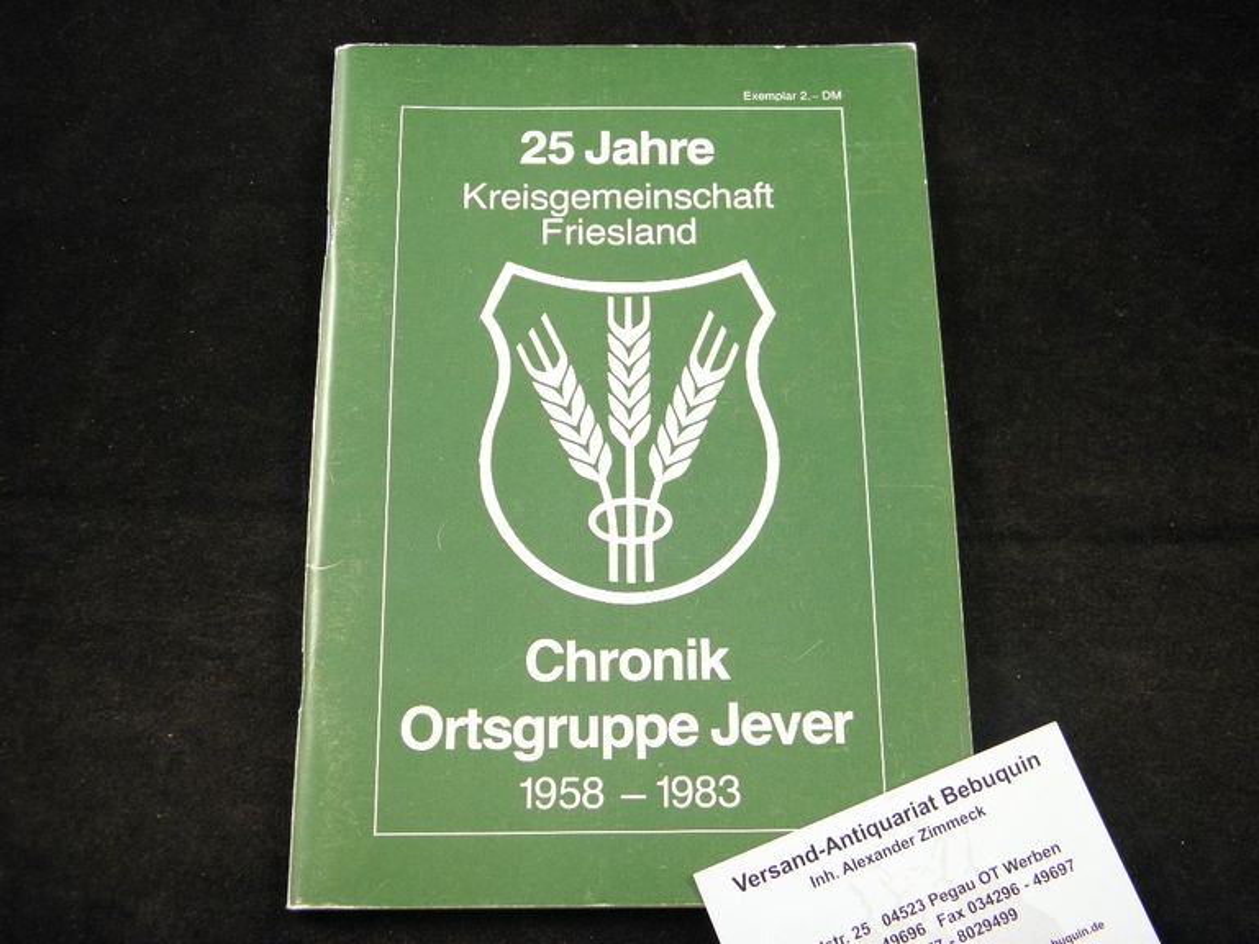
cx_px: 630
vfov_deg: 36.8
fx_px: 1418
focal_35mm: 39
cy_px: 472
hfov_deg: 47.9
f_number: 3.8
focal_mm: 7.1
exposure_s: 1/25
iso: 200
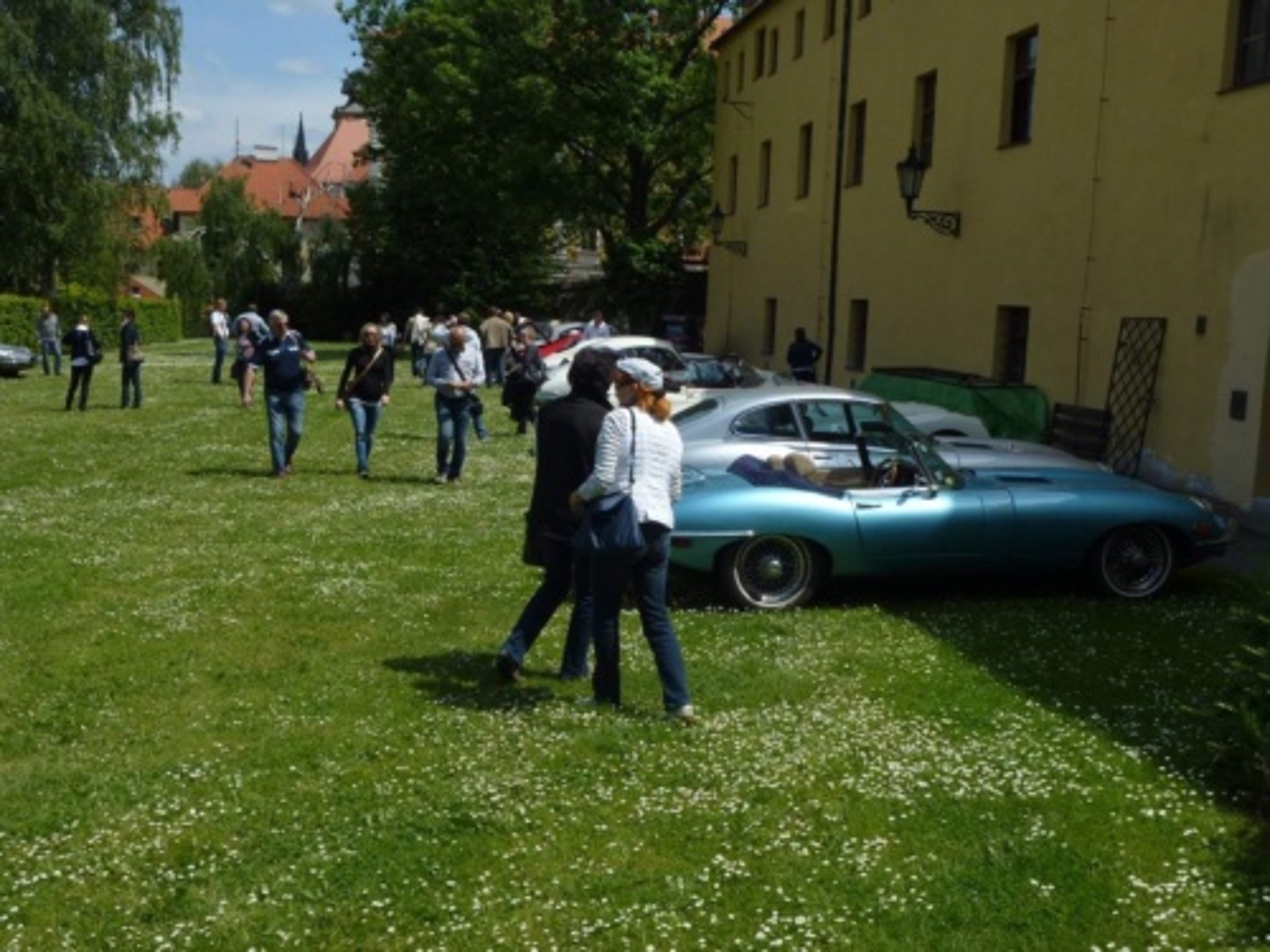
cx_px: 635
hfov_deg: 51.4
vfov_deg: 39.7
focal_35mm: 36
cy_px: 476
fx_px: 1321
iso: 100
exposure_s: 1/1300
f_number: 4
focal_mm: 6.4
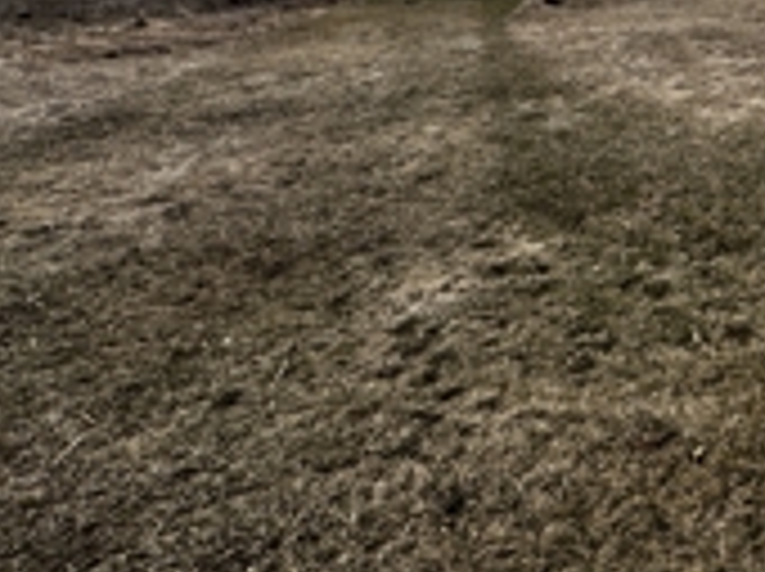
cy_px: 9
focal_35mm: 33
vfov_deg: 38.4
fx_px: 728
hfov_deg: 43.7
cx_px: 828
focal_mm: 2.22
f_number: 2.2
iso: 40
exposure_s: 1/3906
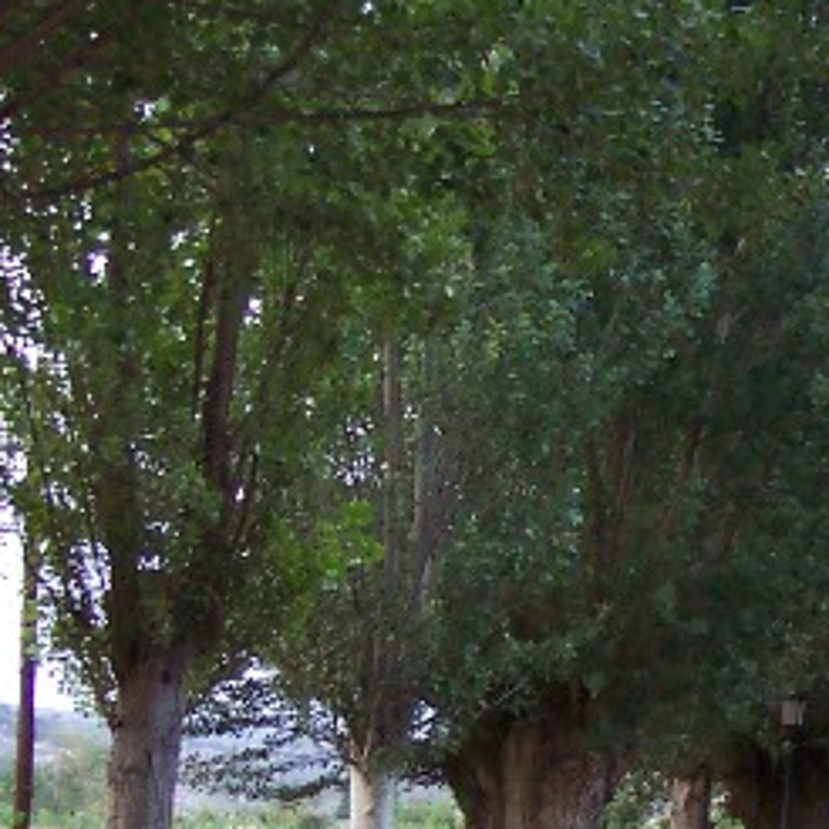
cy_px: 891
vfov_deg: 16.1
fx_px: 2845
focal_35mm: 105
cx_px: 1139
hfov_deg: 15.6
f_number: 2.8
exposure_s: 1/30
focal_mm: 8
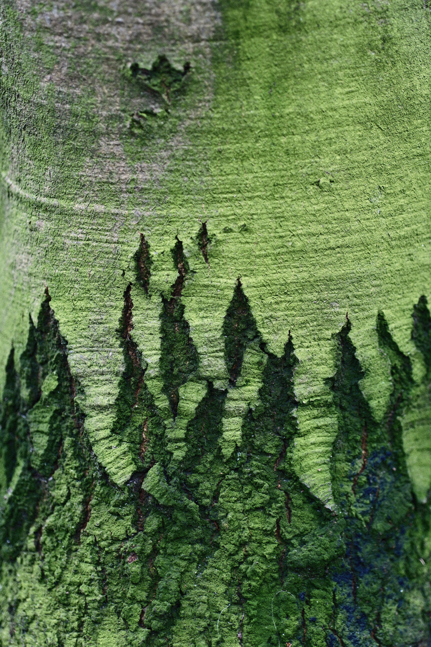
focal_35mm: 135
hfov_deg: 10.2
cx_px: 216
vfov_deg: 15.2
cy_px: 324
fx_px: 2424
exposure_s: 1/125
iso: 1000
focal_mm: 90
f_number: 2
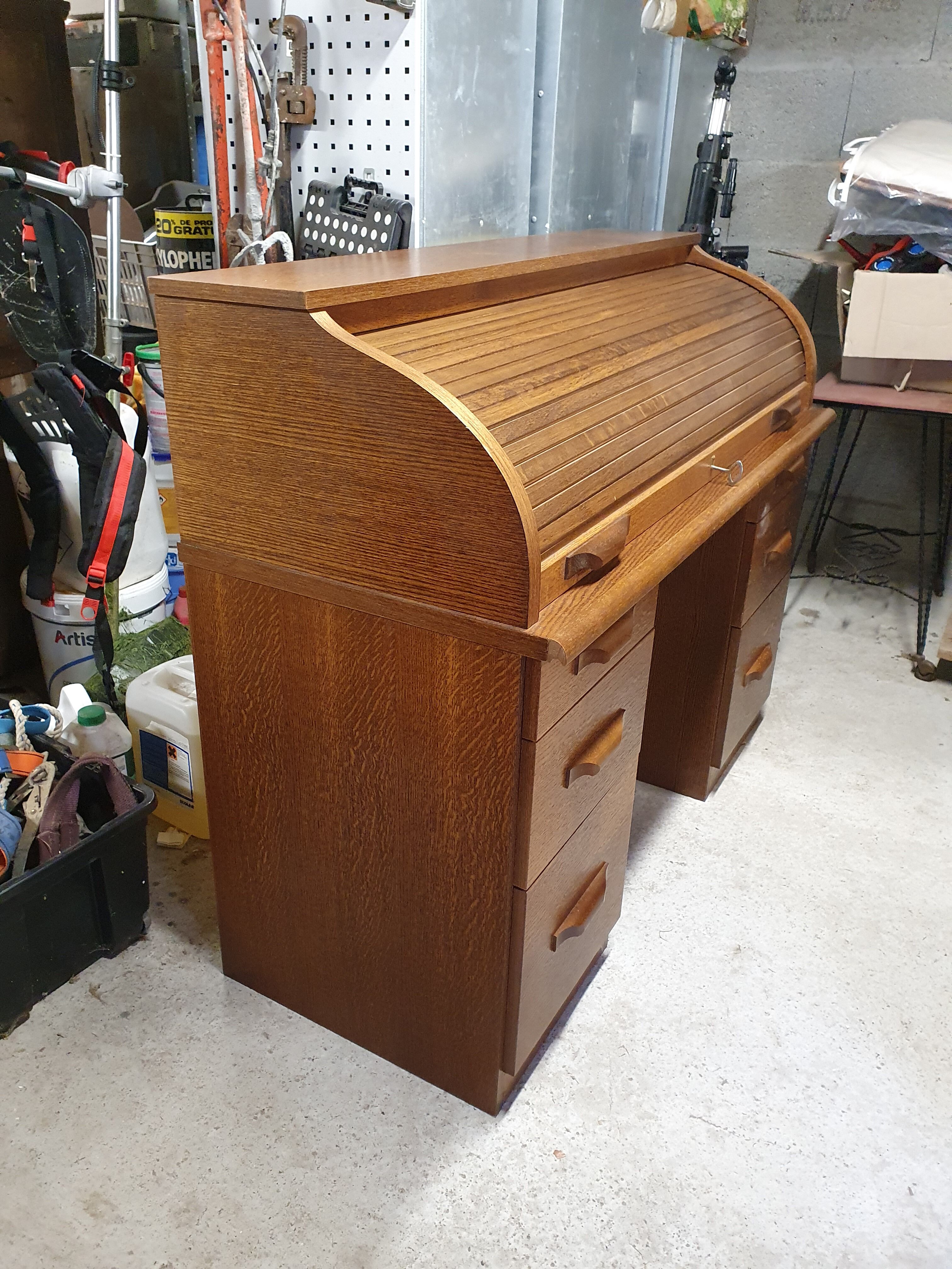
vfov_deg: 67.3
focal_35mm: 26
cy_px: 634
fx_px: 953
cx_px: 476
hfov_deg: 53.1
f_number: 2.4
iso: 640
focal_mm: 4.32
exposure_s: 1/50
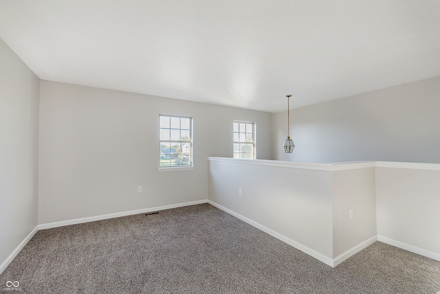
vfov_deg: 77.4
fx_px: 183
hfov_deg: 100.4
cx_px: 220
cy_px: 147
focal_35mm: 15
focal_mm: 15
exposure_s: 1/100
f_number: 5.6
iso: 320
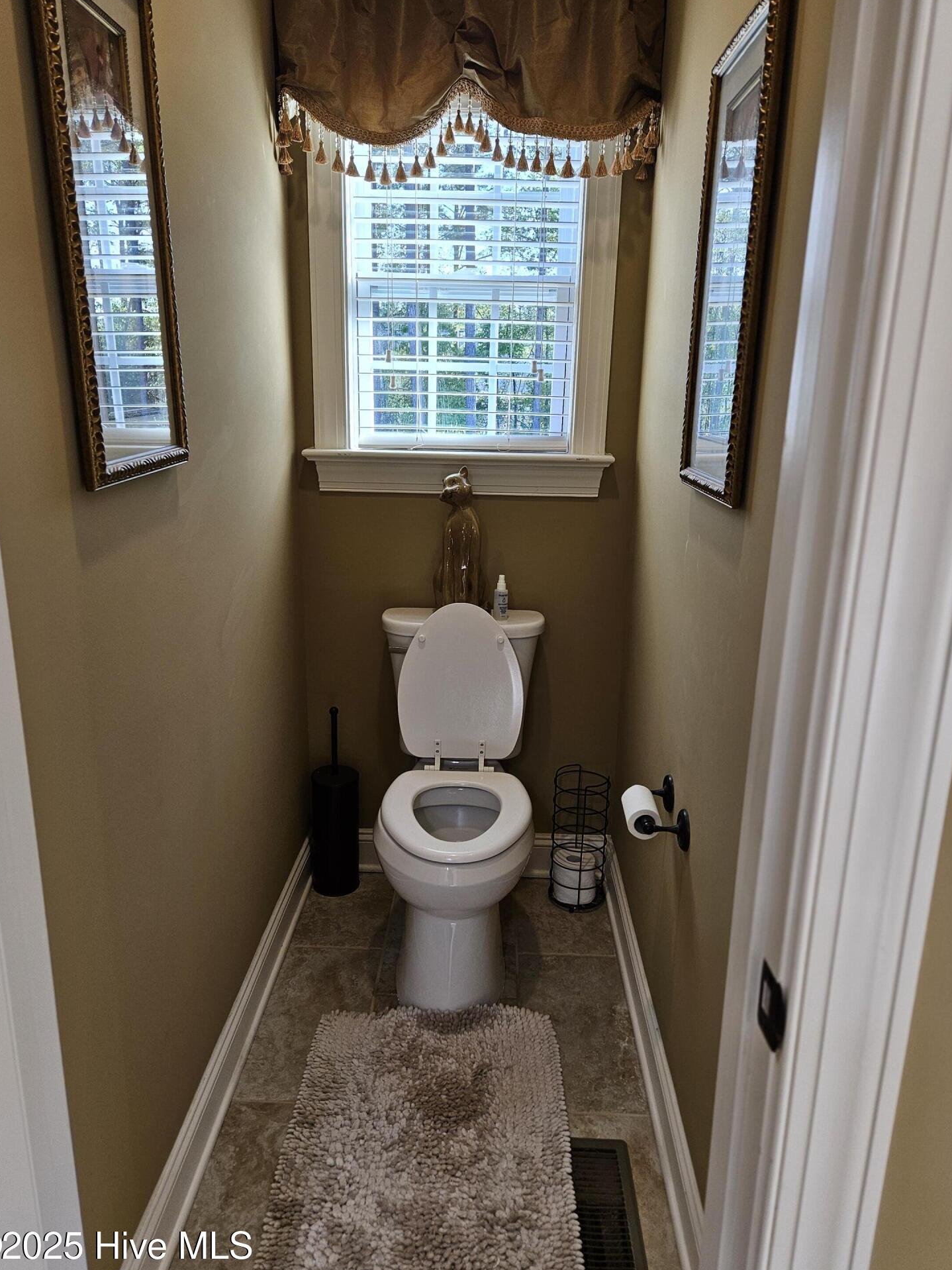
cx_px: 467
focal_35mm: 24
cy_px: 644
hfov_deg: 56.8
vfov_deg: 71.6
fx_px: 880
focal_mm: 5.4
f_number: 1.8
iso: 64
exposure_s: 1/120
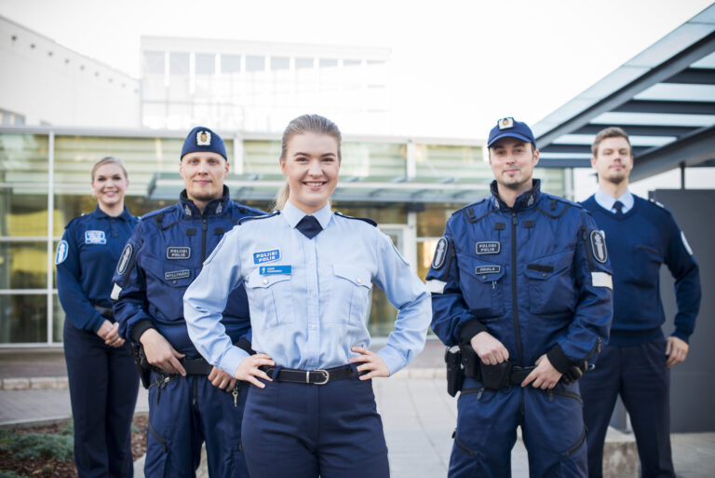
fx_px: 994
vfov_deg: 27.0
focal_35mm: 50
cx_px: 358
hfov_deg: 39.6
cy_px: 239
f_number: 3.5
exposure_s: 1/200
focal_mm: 50
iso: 400
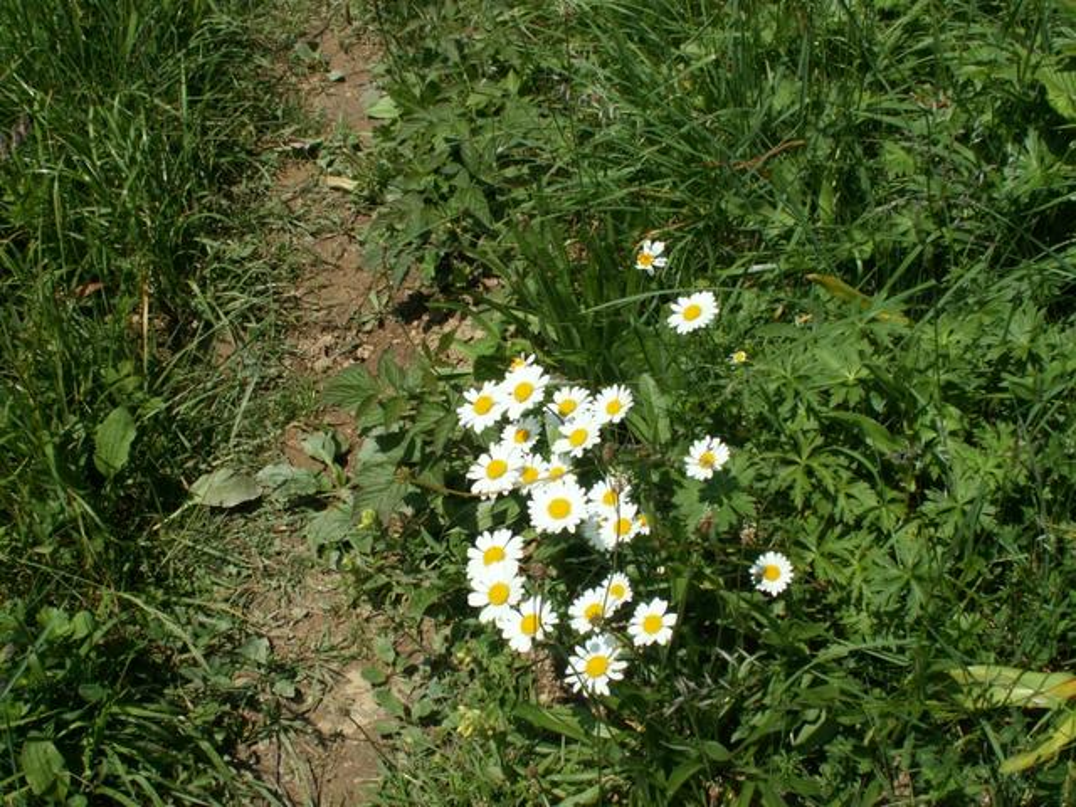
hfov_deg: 42.9
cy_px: 404
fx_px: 1368
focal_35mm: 44
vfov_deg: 32.9
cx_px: 538
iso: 50
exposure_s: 1/200
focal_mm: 7.23
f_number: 7.1
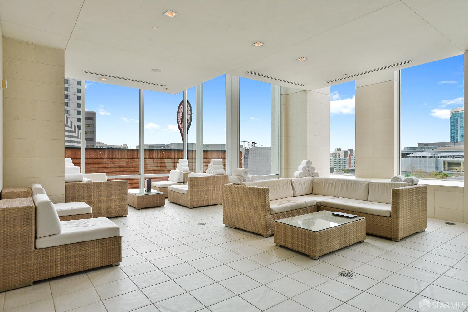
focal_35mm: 22
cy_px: 156
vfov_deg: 57.2
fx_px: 286
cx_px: 234
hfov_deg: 78.6
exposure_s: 1/160
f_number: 8
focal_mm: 22
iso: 400
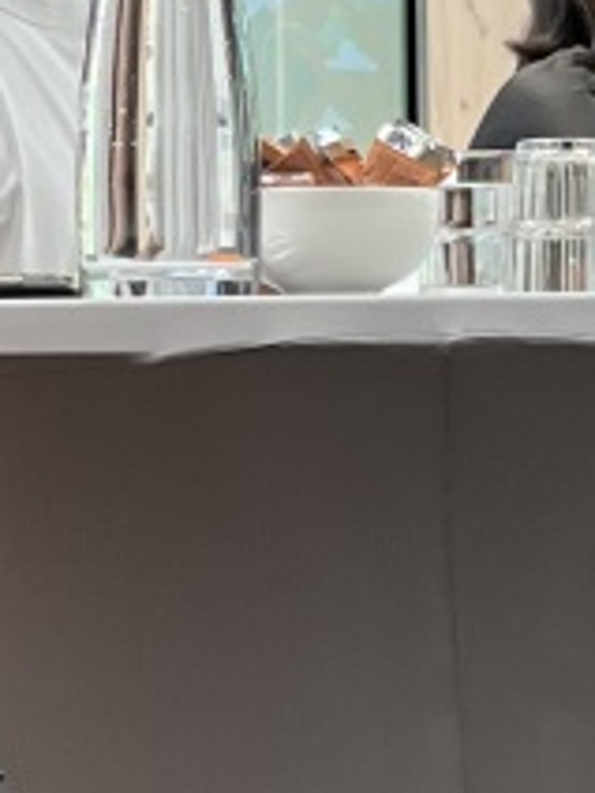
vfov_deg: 10.7
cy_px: 546
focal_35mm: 184
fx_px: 4217
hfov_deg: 8.1
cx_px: 399
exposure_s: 1/121
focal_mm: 5.1
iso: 125
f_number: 1.6
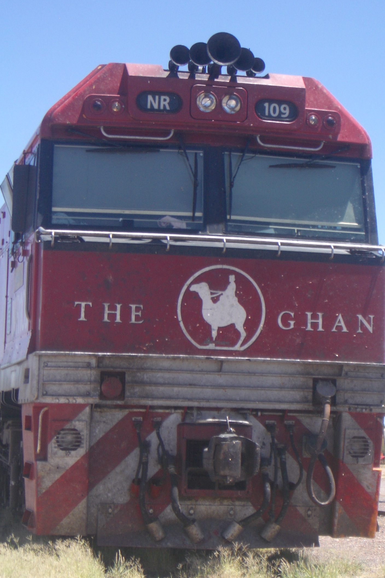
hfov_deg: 13.7
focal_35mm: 100
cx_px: 214
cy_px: 291
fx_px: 1604
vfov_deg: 20.4
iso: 50
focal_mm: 14.6
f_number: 4.4
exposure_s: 1/320
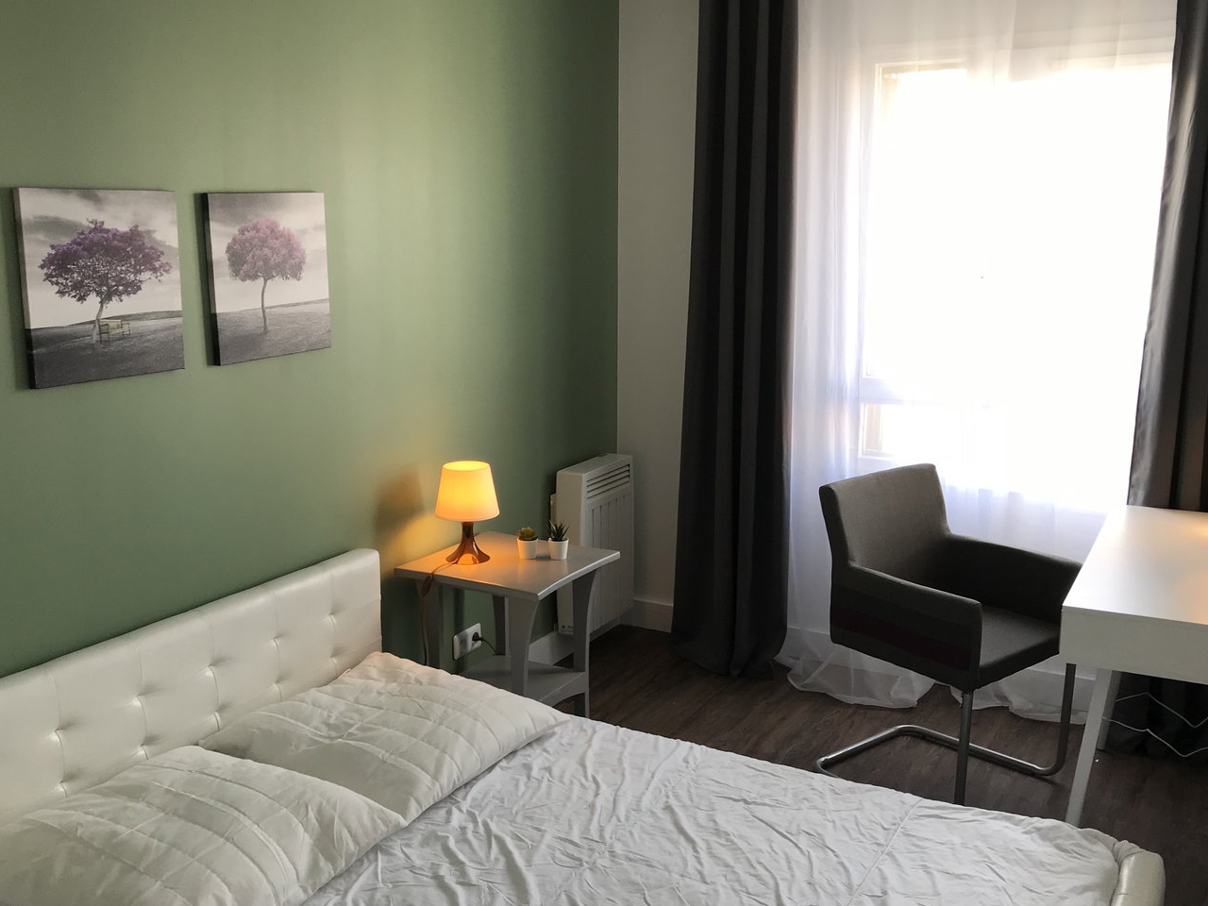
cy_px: 475
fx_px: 1221
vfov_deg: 40.7
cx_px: 562
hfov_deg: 52.6
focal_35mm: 35
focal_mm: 3.99
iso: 20
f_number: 1.8
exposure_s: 1/50
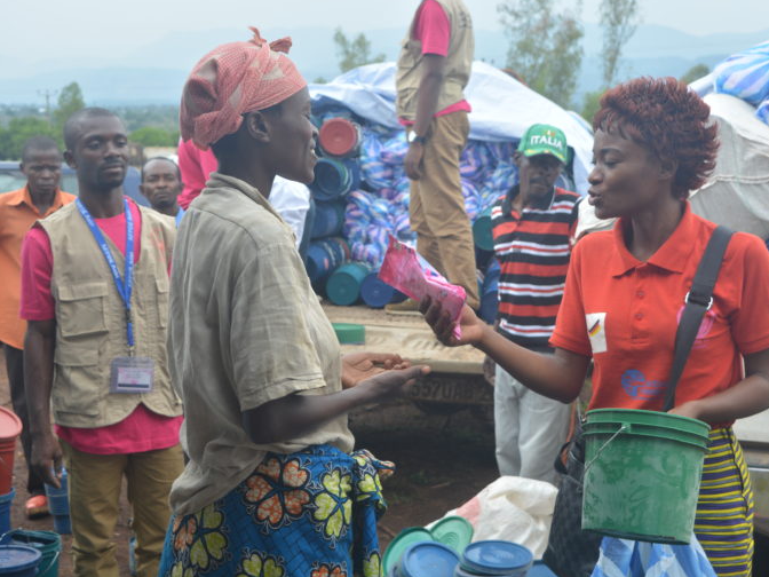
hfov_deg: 34.3
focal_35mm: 56
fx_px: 1244
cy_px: 286
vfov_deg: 26.1
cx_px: 438
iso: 200
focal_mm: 34
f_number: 6.3
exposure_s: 1/320
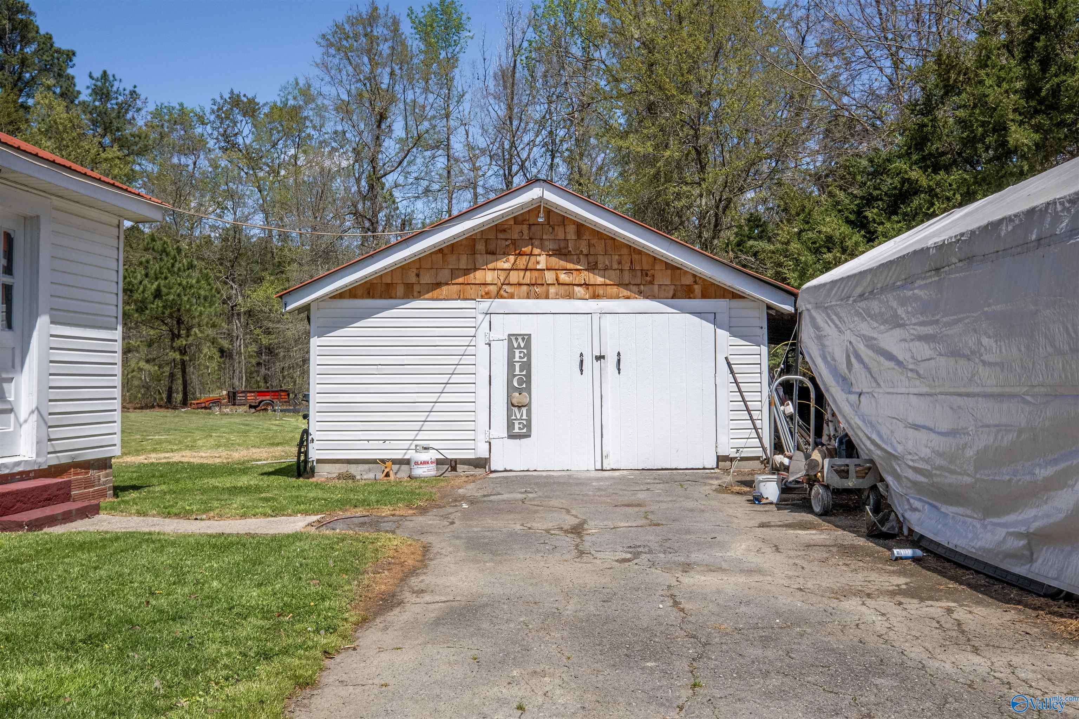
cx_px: 540
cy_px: 360
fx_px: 989
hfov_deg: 57.2
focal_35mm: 33
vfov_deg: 40.0
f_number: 8
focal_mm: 21.9
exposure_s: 1/2000
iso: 800
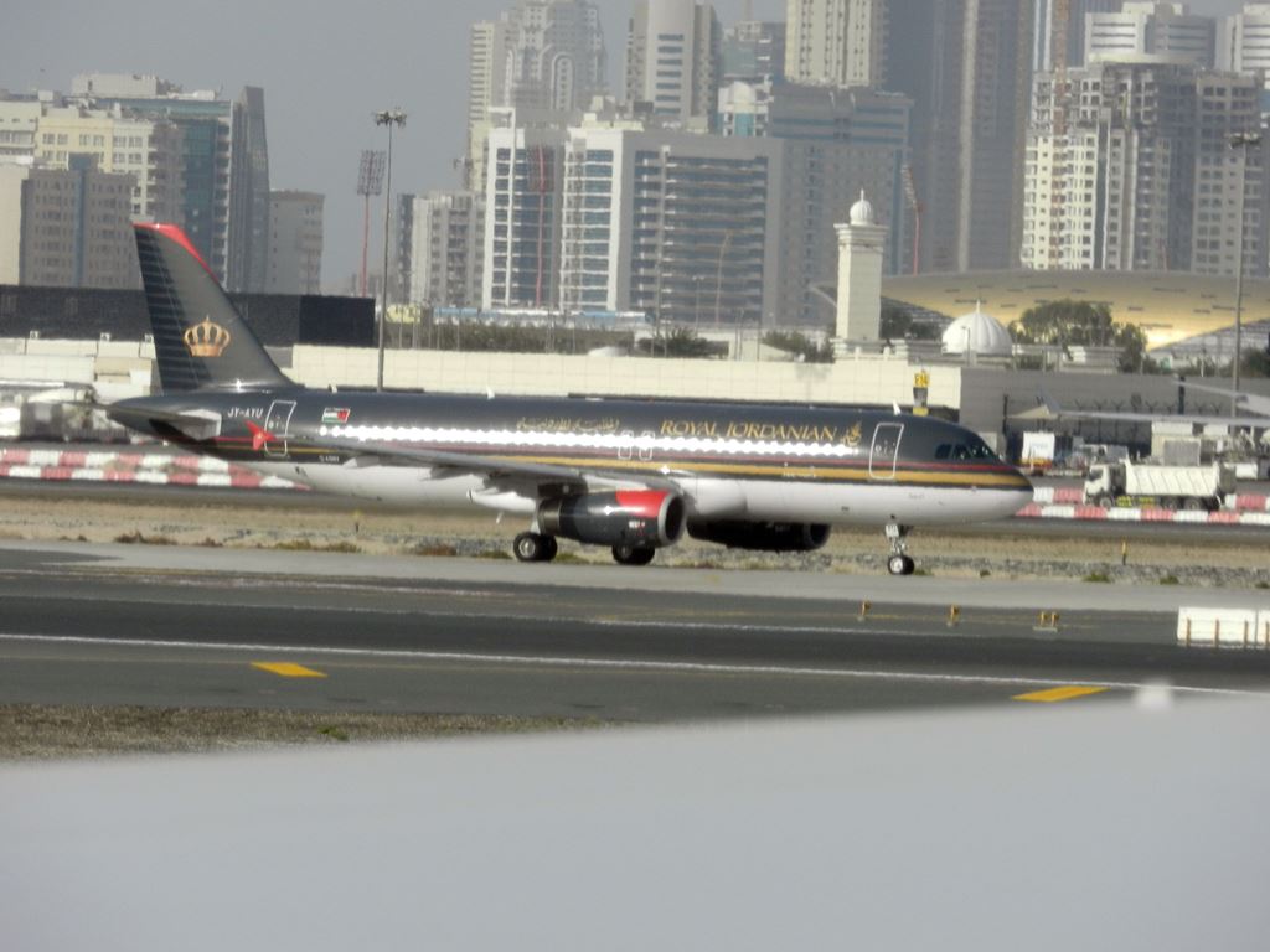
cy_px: 476
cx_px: 635
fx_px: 17097
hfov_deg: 4.3
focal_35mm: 466
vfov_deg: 3.2
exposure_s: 1/400
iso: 160
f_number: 5.7
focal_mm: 82.9
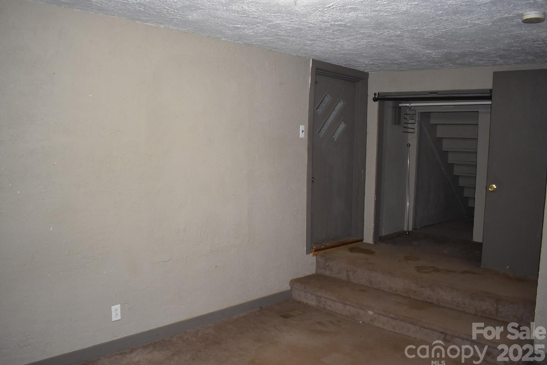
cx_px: 273
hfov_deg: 63.7
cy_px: 181
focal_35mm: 29
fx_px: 441
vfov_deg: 45.0
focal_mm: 18
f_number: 3.5
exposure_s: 1/60
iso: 1400
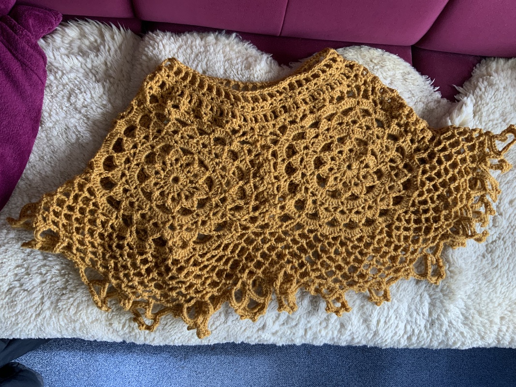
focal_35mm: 29
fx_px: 432
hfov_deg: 61.7
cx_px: 258
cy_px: 194
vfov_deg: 48.2
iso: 64
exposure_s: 1/100
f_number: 1.8
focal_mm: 3
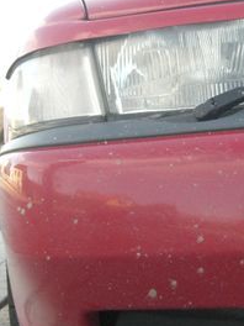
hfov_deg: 16.0
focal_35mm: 92
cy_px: 184
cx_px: 176
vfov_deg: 21.3
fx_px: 865
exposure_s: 1/800
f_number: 2.8
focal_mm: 7.9
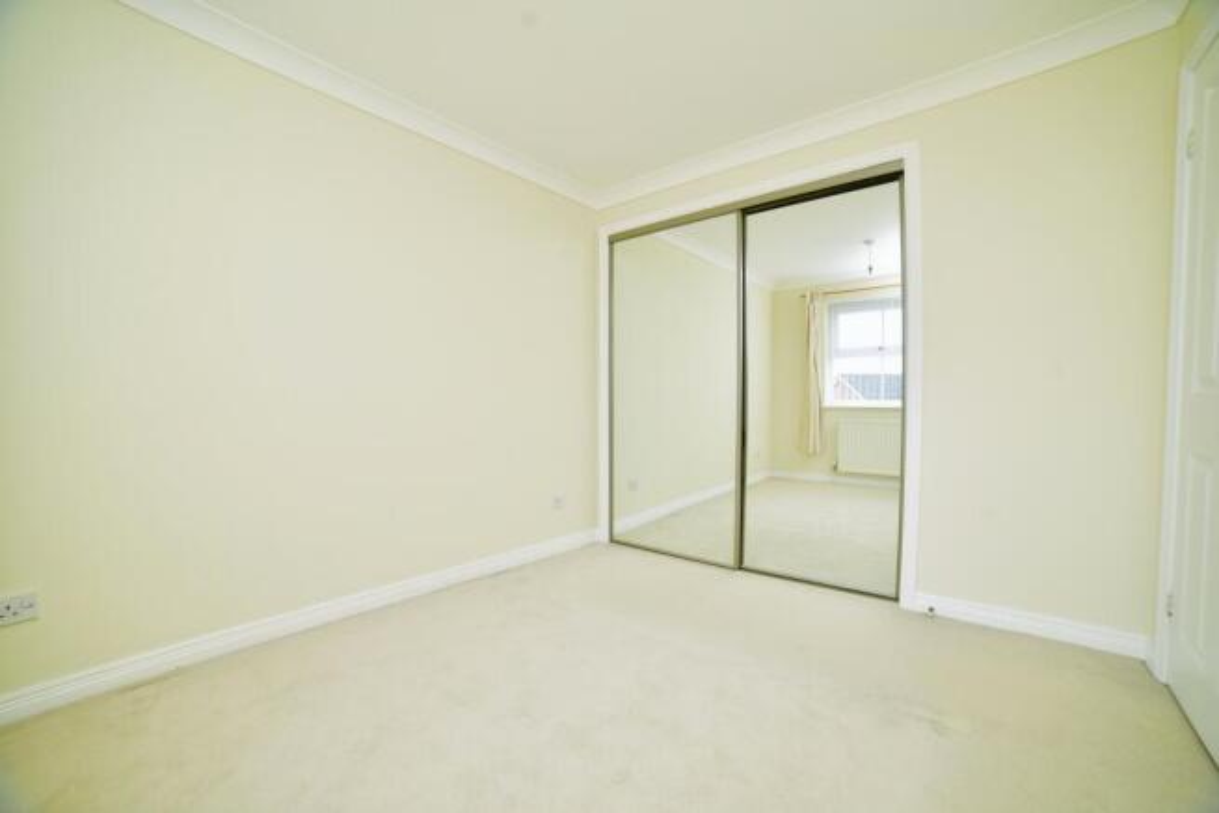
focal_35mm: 14
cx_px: 610
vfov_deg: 81.2
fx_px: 474
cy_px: 406
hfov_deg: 104.2
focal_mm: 14
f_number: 8
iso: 100
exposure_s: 1/4
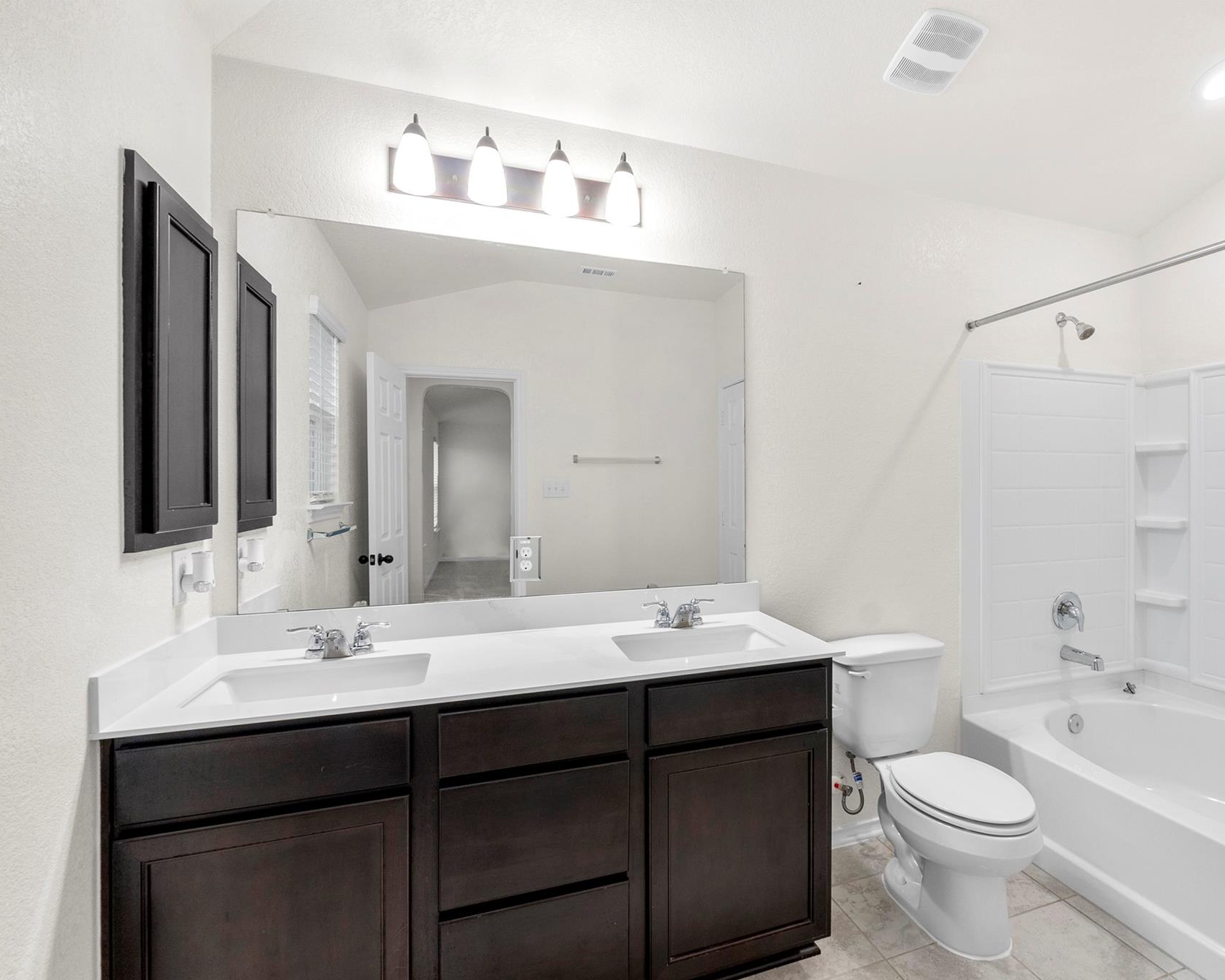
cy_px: 491
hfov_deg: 88.5
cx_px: 732
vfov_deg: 77.0
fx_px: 616
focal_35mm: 17
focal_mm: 10
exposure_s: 1/1.67
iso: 100
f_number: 8
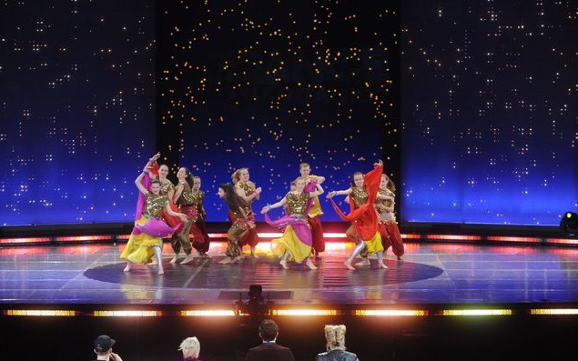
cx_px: 288
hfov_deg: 17.5
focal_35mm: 119
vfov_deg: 11.0
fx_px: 1875
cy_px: 187
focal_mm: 116
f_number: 4
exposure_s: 1/200
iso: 2500
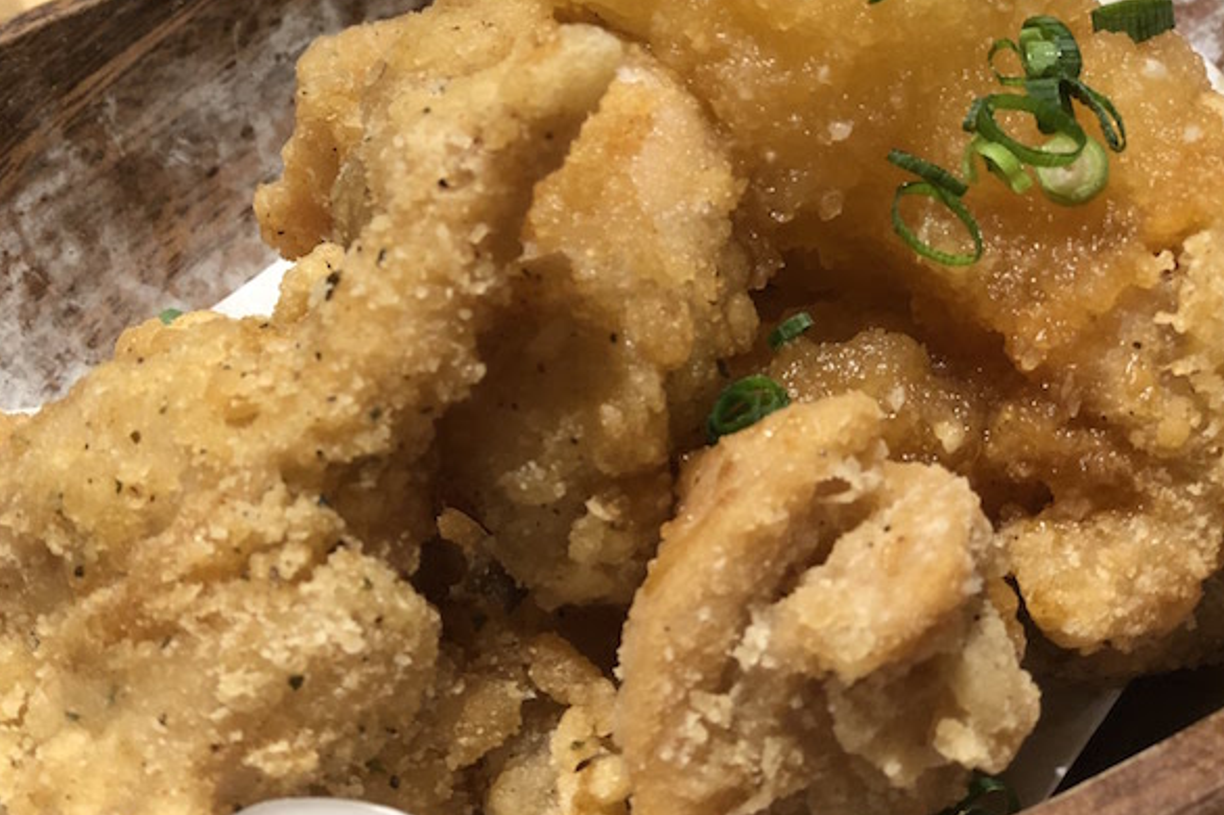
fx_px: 2752
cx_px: 470
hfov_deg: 25.0
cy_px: 428
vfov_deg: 16.8
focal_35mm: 81
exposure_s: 1/50
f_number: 2.8
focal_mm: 6.6
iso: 200
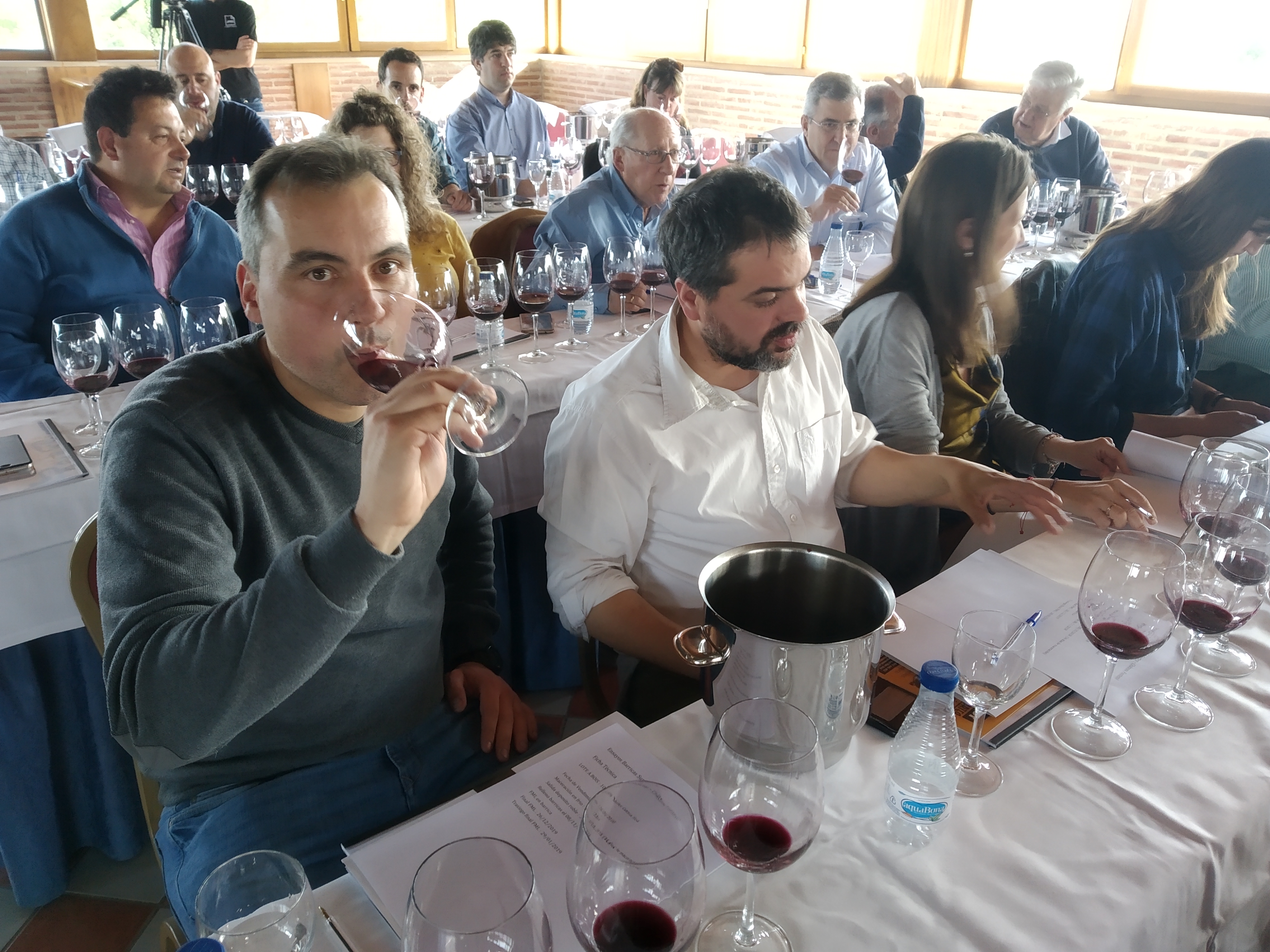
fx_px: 954
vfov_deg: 53.1
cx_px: 635
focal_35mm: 26
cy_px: 476
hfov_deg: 67.3
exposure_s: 1/33
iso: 160
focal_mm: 3.82
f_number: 2.2
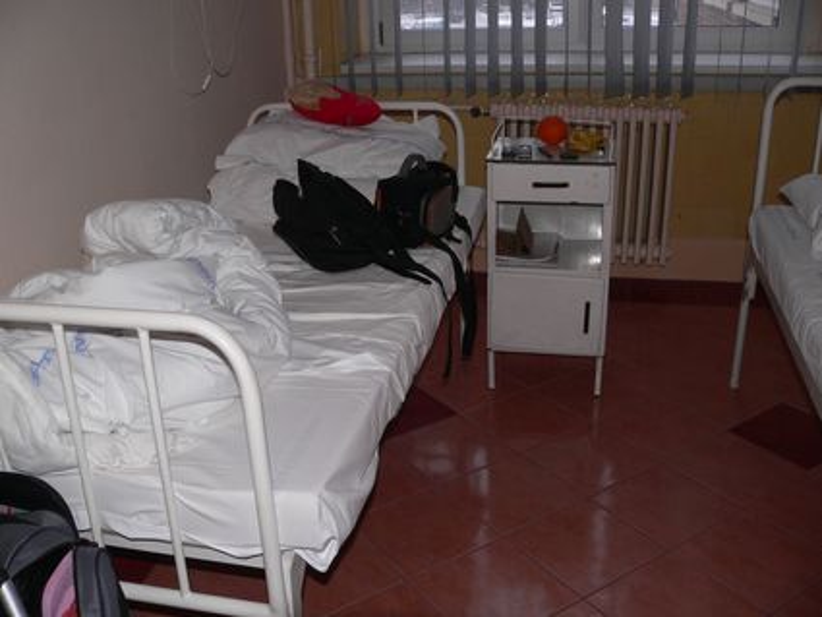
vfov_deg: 39.7
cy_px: 308
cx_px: 411
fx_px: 855
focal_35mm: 36
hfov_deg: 51.3
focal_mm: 6
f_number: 2.8
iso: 100
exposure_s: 1/15
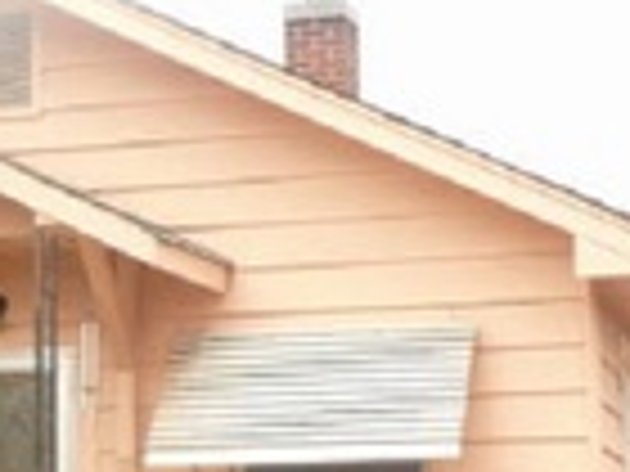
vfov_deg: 14.6
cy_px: 494
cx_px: 32
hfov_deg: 19.4
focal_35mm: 99
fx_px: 1802
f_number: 3.9
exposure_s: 1/200
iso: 100
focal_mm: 6.5
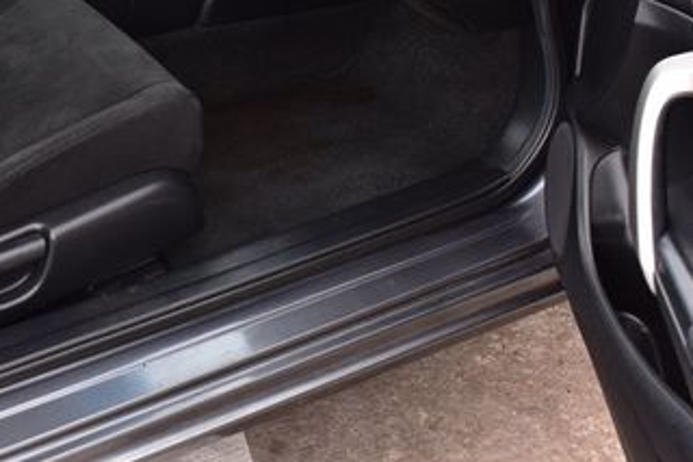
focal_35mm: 66
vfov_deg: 20.2
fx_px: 1270
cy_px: 43
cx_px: 204
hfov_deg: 30.2
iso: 400
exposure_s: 1/40
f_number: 7.1
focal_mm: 22
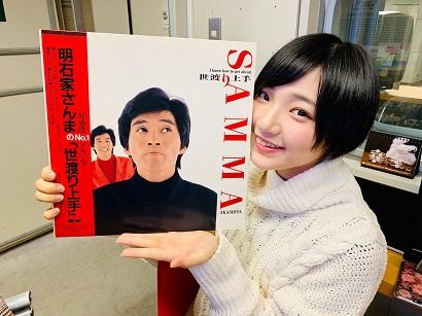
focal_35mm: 26
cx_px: 211
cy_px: 158
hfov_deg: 67.3
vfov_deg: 53.0
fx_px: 317
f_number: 1.8
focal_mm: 4.2
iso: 100
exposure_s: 1/50
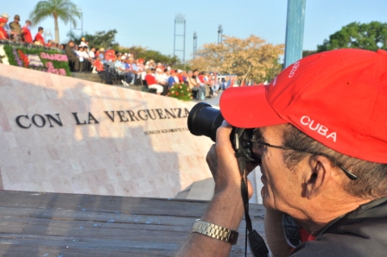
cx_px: 194
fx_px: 451
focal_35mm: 42
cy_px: 128
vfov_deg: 31.8
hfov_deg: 46.4
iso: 640
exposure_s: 1/250
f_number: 11
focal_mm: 28
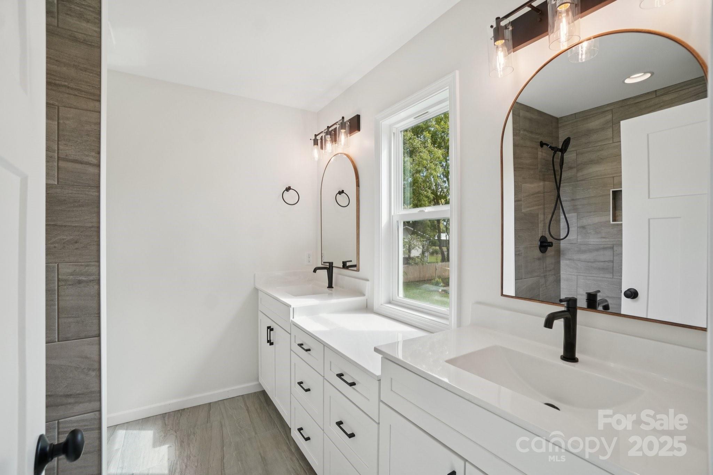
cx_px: 356
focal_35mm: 15
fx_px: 297
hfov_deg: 100.4
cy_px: 238
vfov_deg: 77.3
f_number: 8
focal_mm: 10
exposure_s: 1/30
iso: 100
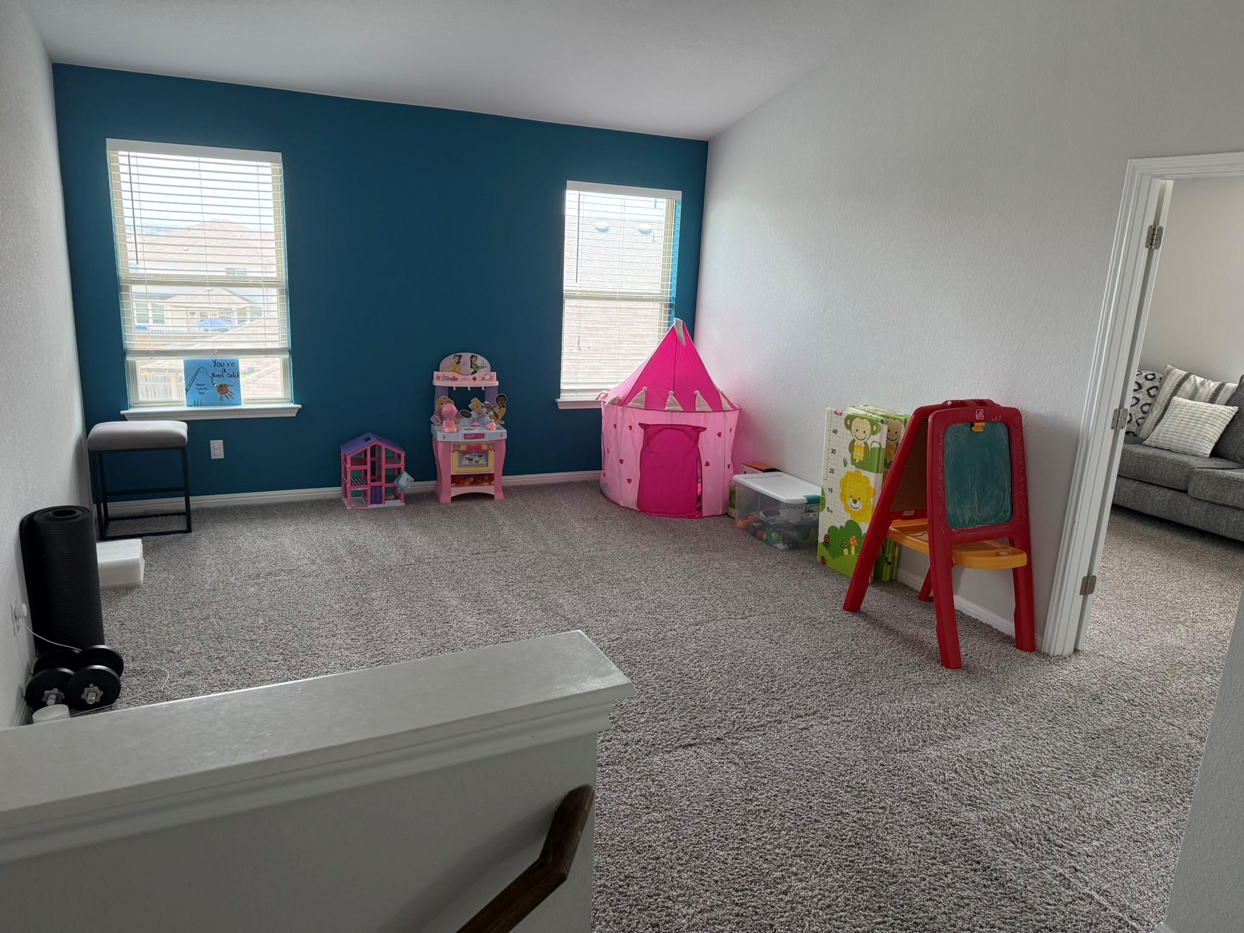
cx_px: 622
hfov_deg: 71.6
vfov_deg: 56.8
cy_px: 466
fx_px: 862
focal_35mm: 24
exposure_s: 1/172
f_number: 1.78
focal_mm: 6.76
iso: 200
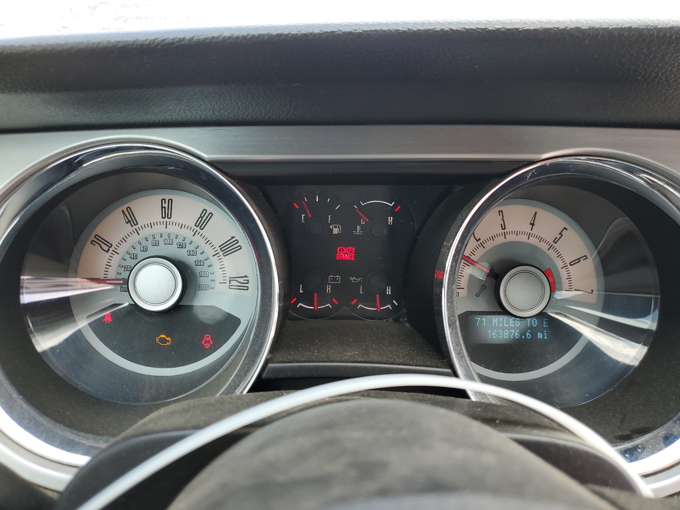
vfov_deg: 53.1
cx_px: 340
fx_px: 511
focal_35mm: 26
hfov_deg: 67.3
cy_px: 255
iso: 50
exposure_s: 1/139
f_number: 1.5
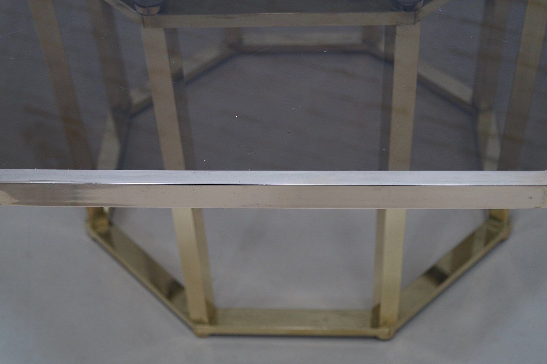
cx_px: 274
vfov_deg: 22.6
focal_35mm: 60
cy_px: 182
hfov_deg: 33.4
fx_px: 911
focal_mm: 40
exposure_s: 1/80
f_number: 5.6
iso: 400
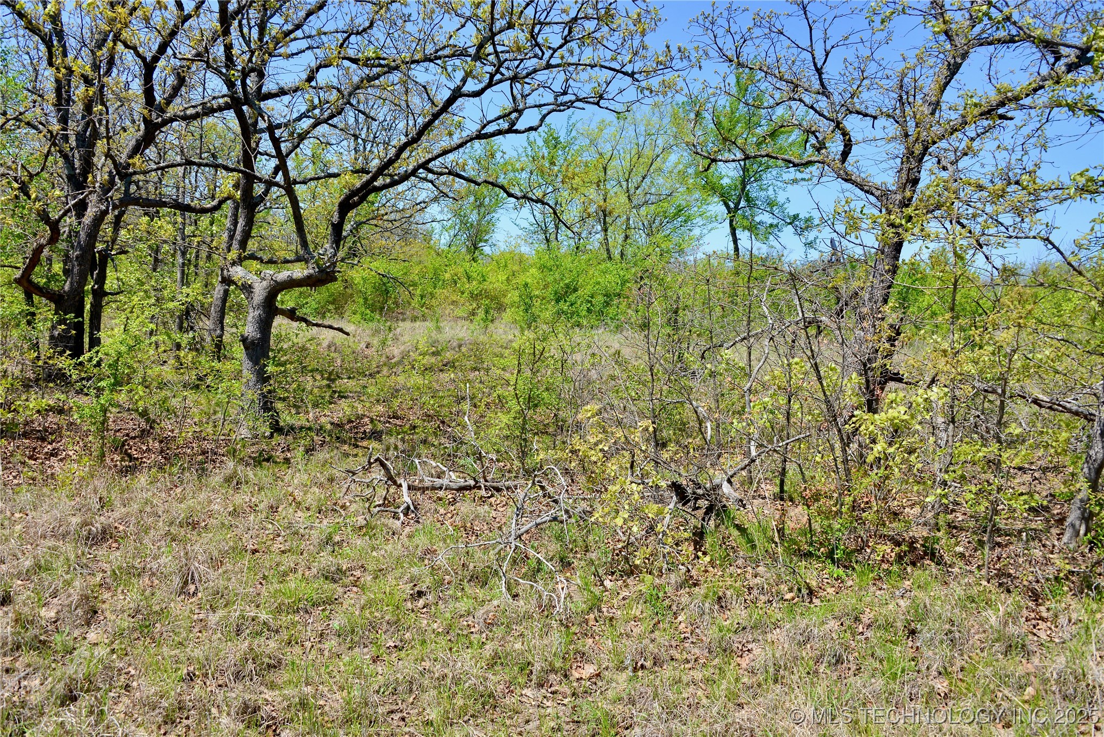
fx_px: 982
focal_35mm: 32
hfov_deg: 58.7
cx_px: 552
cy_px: 368
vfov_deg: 41.1
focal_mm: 32
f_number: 10
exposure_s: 1/400
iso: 320
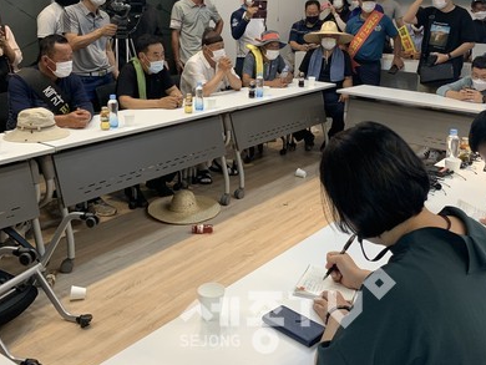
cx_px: 269
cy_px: 92
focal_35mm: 40
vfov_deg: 35.2
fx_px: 562
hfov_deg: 46.7
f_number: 1.8
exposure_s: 1/60
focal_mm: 4.25
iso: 100
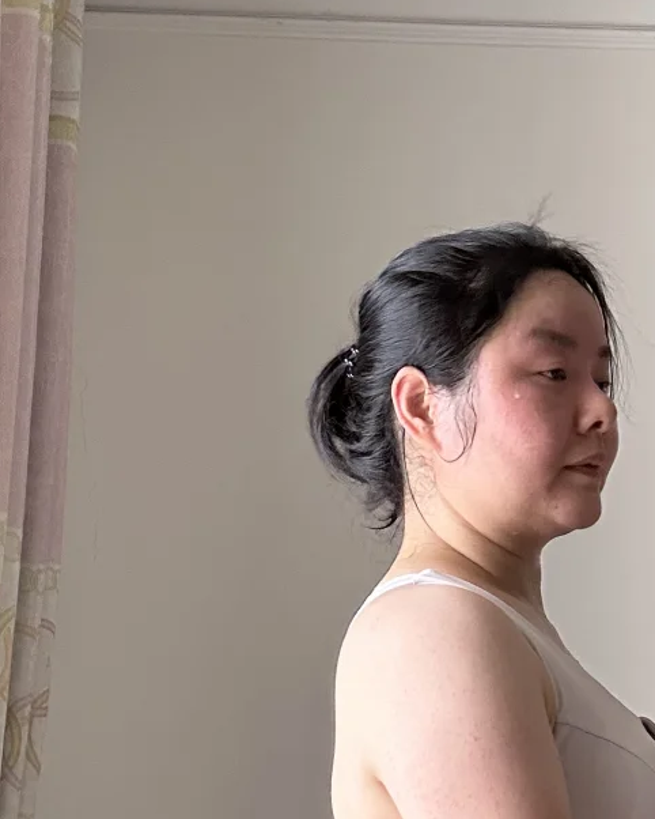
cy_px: 601
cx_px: 511
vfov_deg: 26.8
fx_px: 1695
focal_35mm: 70
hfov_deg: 21.6
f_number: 1.9
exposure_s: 1/121
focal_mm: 2.69
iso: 40
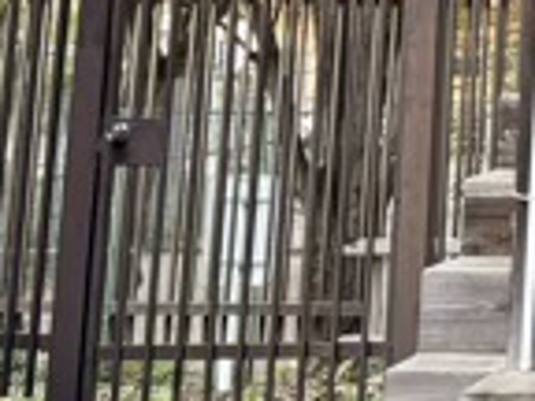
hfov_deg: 13.5
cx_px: 1063
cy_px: -288
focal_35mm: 126
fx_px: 1947
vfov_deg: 11.1
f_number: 1.6
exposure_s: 1/121
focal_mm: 5.96
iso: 125
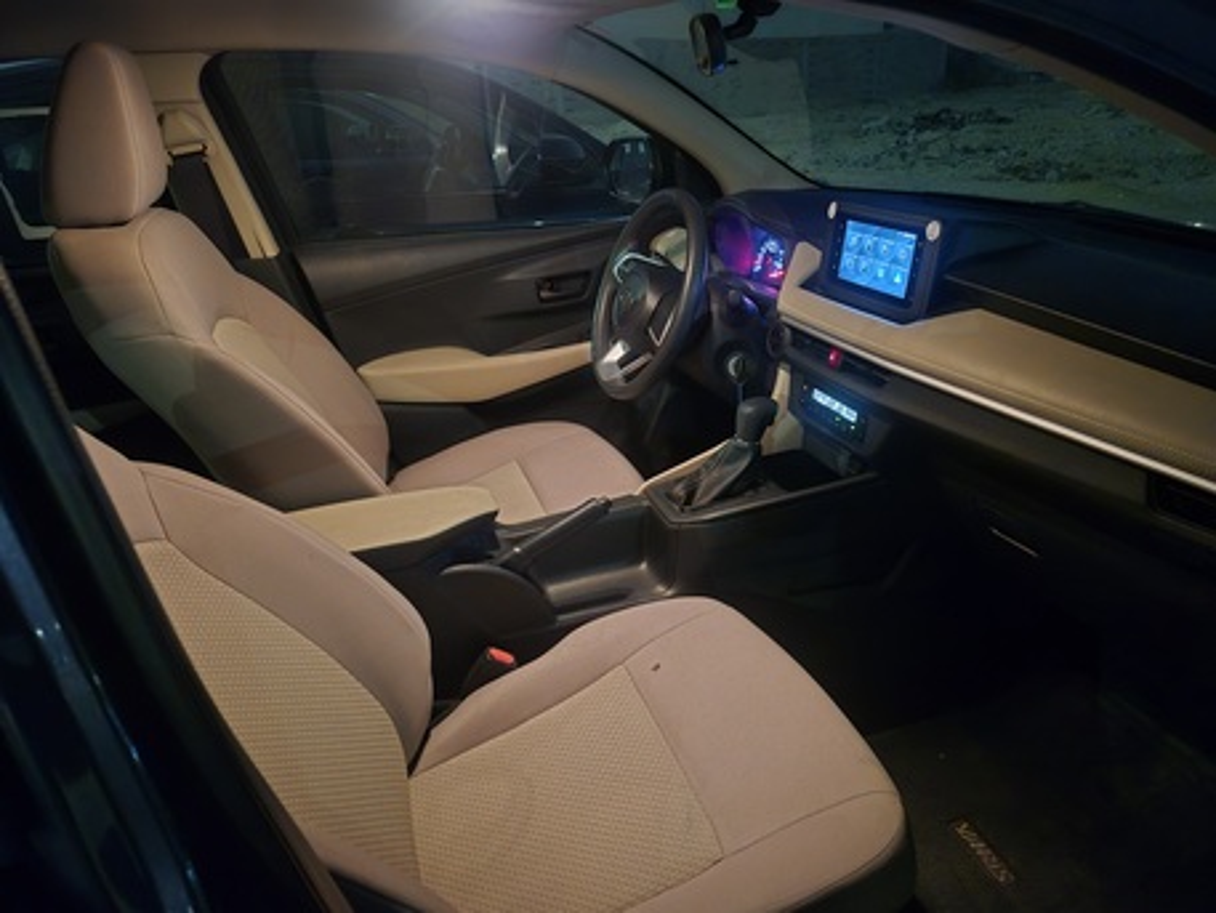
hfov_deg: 73.9
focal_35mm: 23
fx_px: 808
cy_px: 456
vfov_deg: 58.9
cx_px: 608
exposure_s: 1/20
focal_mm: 5.4
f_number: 1.8
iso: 2000
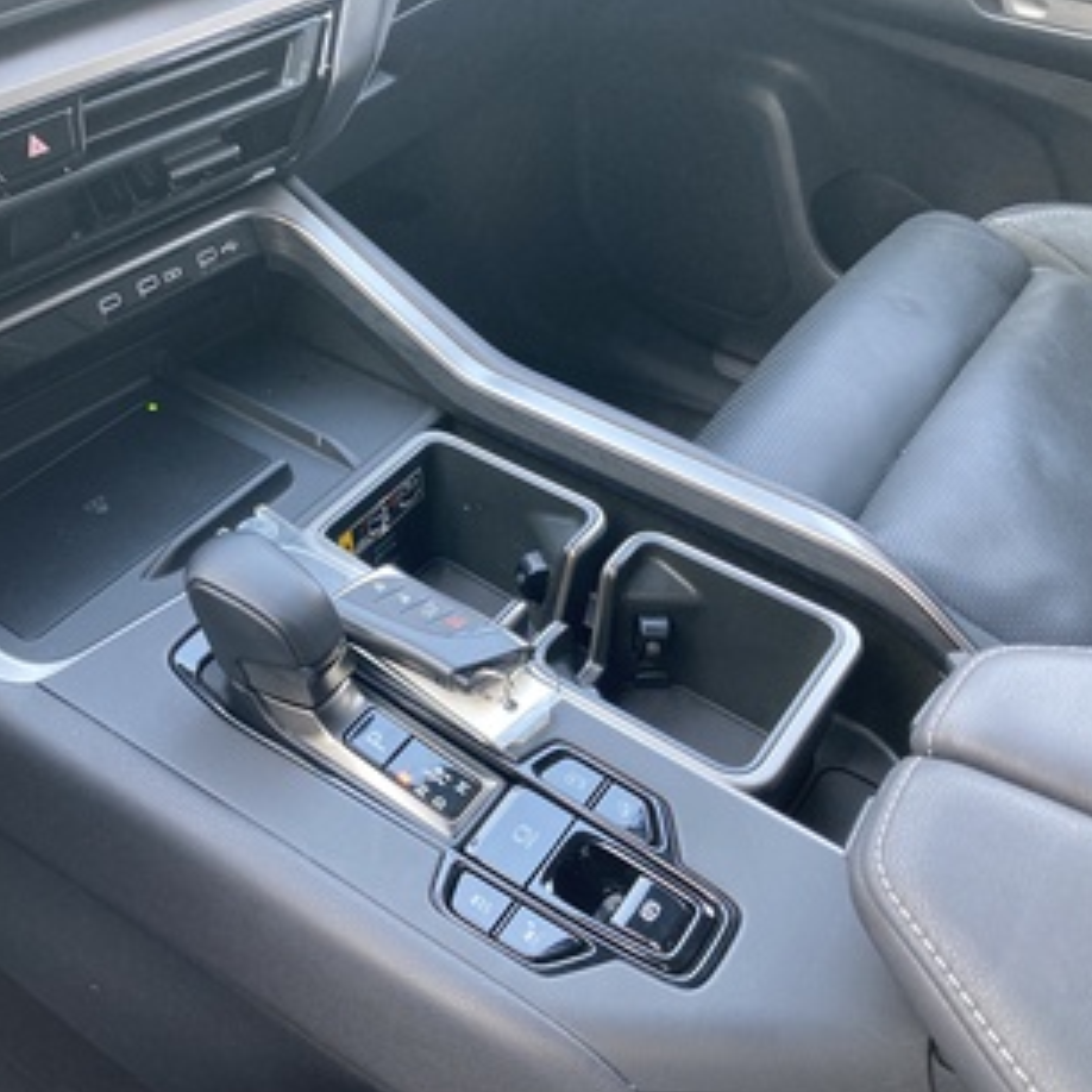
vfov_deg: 48.4
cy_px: 551
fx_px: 1213
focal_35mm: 34
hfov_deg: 48.0
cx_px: 403
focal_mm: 3.99
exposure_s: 1/60
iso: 125
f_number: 1.8
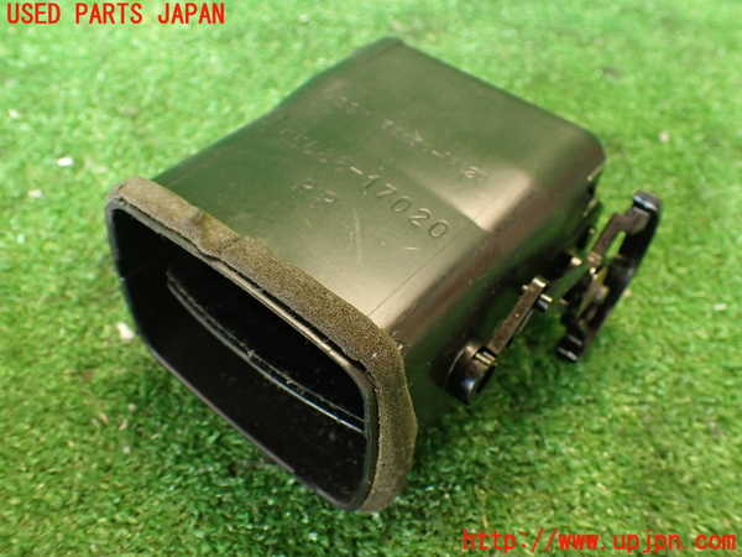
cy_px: 278
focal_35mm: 32
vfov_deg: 44.2
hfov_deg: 56.8
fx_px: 686
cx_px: 371
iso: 500
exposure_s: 1/30
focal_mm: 5.79
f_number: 2.4
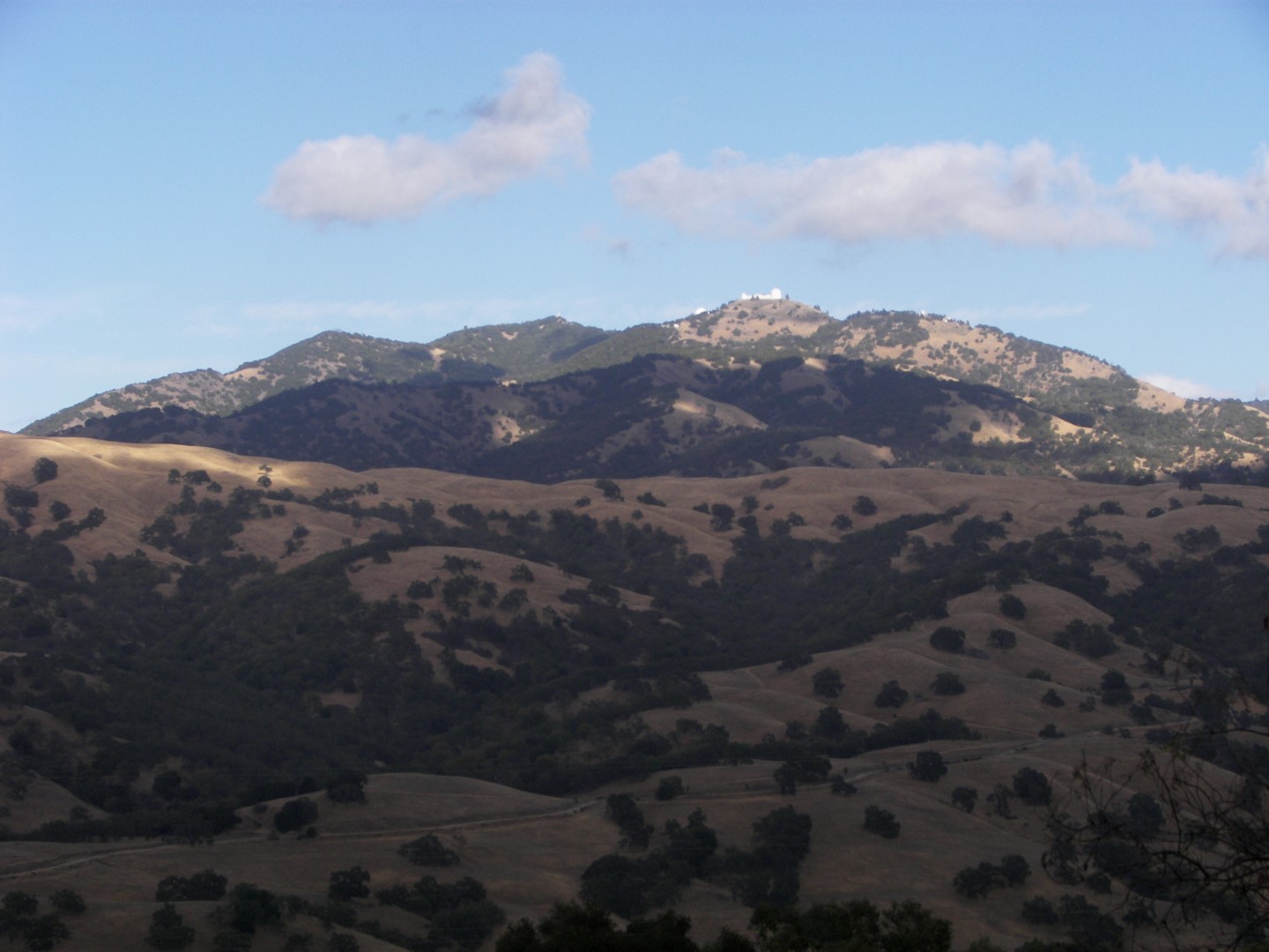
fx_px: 3813
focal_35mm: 104
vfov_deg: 14.2
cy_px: 476
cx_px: 634
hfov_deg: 18.9
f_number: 4.5
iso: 64
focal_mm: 17.3
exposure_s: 1/500
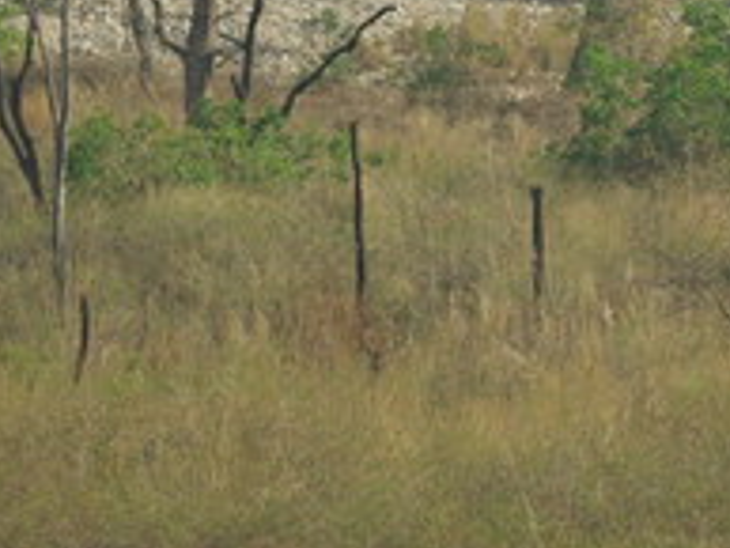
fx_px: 13927
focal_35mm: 660
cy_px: -153
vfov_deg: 2.3
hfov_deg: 3.0
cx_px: 567
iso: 200
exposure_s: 1/250
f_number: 9.5
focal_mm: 138
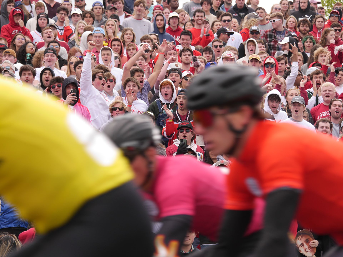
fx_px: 1982
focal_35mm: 200
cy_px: 128
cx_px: 172
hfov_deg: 9.9
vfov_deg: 7.4
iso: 200
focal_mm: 100
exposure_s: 1/400
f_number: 5
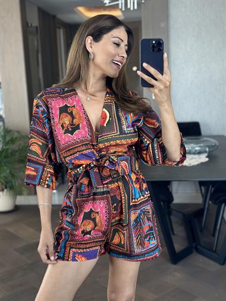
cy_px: 150
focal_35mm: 48
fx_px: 417
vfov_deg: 39.6
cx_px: 113
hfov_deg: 30.3
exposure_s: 1/86
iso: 125
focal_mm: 6.86
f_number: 1.78
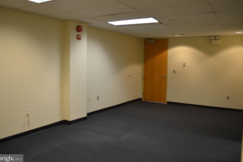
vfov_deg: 42.3
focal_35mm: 31
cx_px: 122
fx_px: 209
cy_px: 80
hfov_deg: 60.3
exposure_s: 1/60
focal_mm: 20
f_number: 4
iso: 720
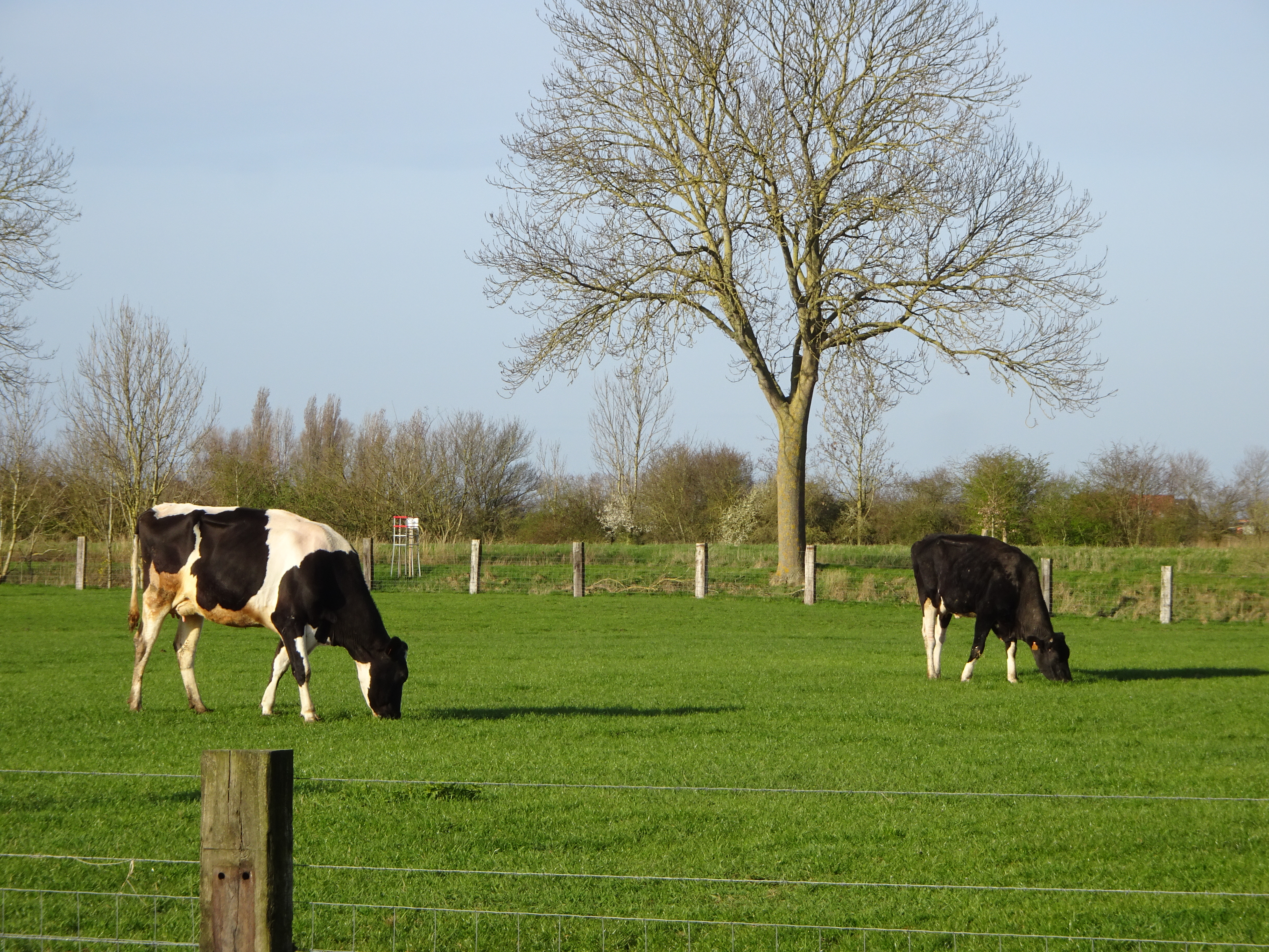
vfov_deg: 10.4
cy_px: 476
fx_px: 5242
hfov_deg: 13.8
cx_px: 634
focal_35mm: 143
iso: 80
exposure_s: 1/250
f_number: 5.6
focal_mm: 24.36
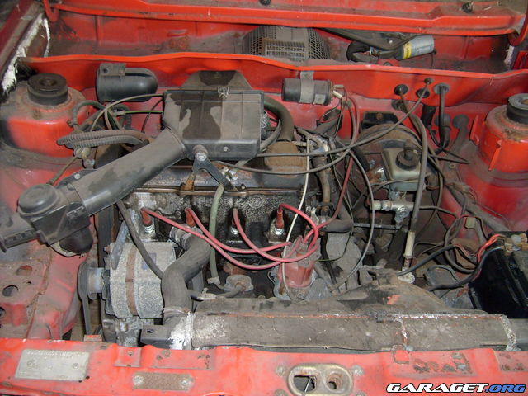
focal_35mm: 35
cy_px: 198
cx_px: 264
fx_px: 534
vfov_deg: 40.7
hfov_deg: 52.6
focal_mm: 5.8
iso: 100
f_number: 2.8
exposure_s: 1/45
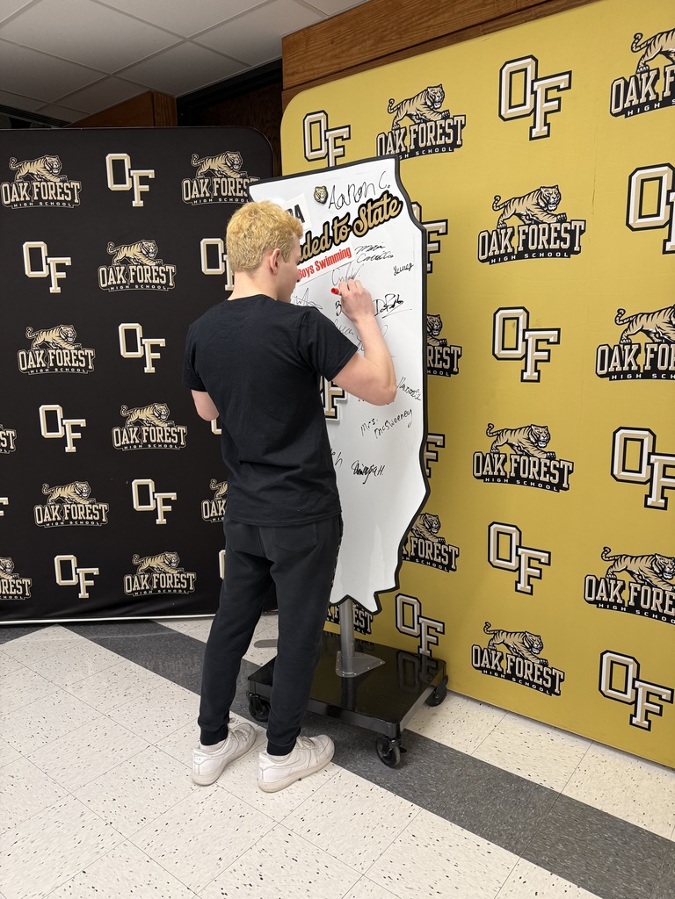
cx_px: 338
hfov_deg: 56.8
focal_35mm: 24
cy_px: 450
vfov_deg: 71.6
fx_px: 624
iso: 200
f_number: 1.78
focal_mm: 6.76
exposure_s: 1/115
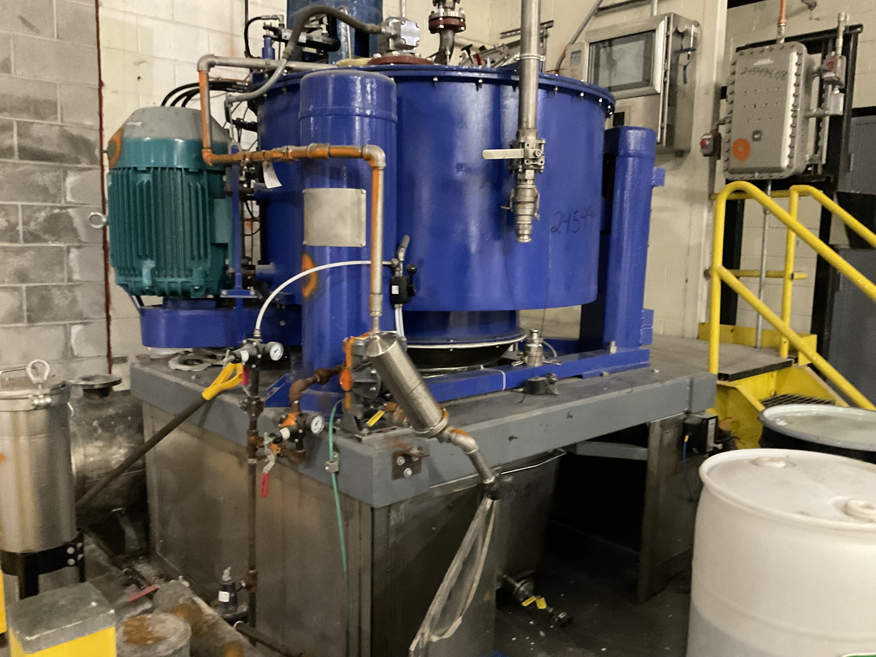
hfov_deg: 61.7
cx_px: 438
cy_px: 328
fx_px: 734
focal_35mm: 29
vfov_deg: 48.2
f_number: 1.8
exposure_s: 1/20
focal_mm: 3
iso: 500
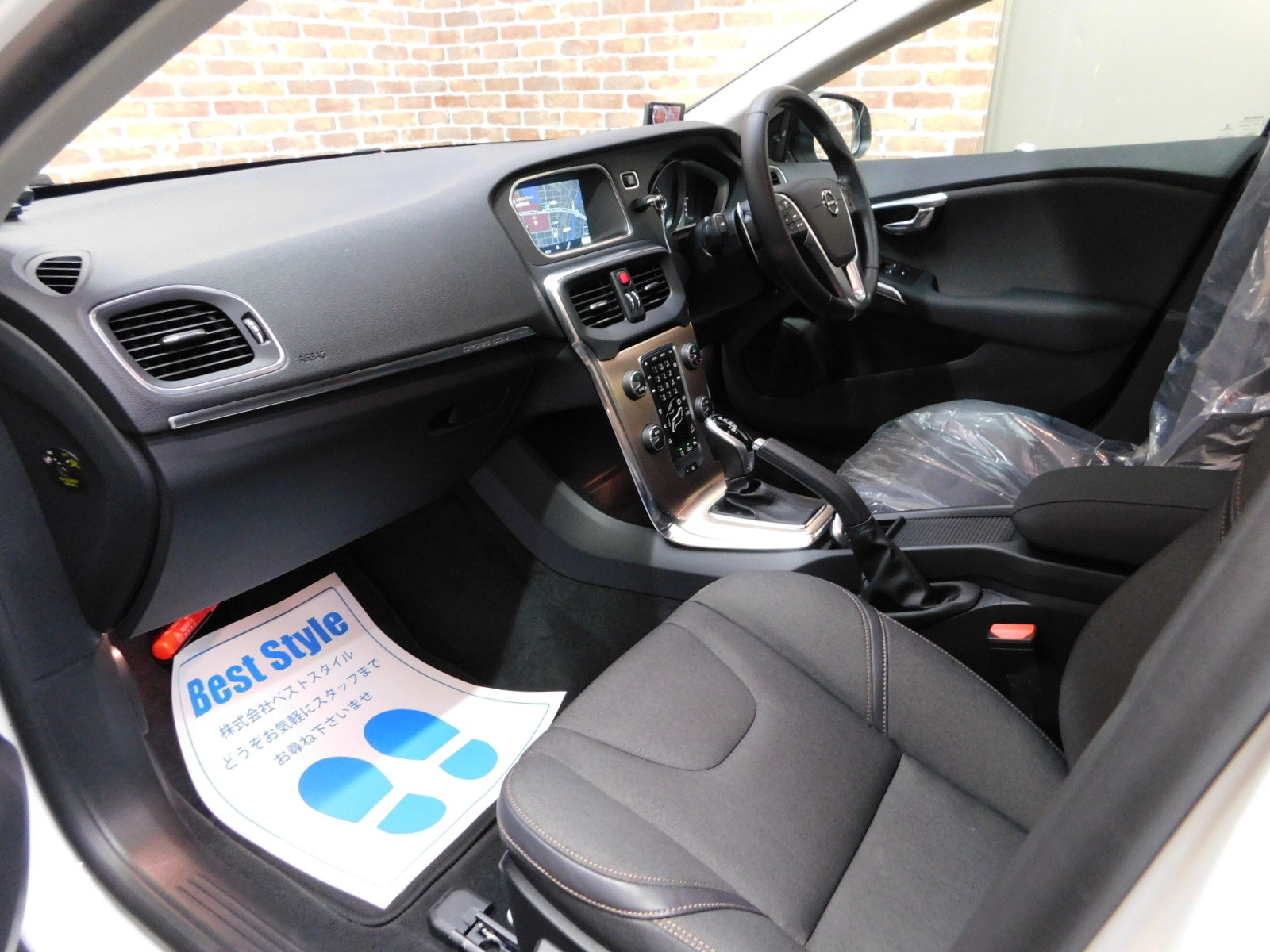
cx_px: 635
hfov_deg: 73.9
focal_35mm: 23
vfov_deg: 58.9
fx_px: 844
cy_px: 476
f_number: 3
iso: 400
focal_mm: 4
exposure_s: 1/8
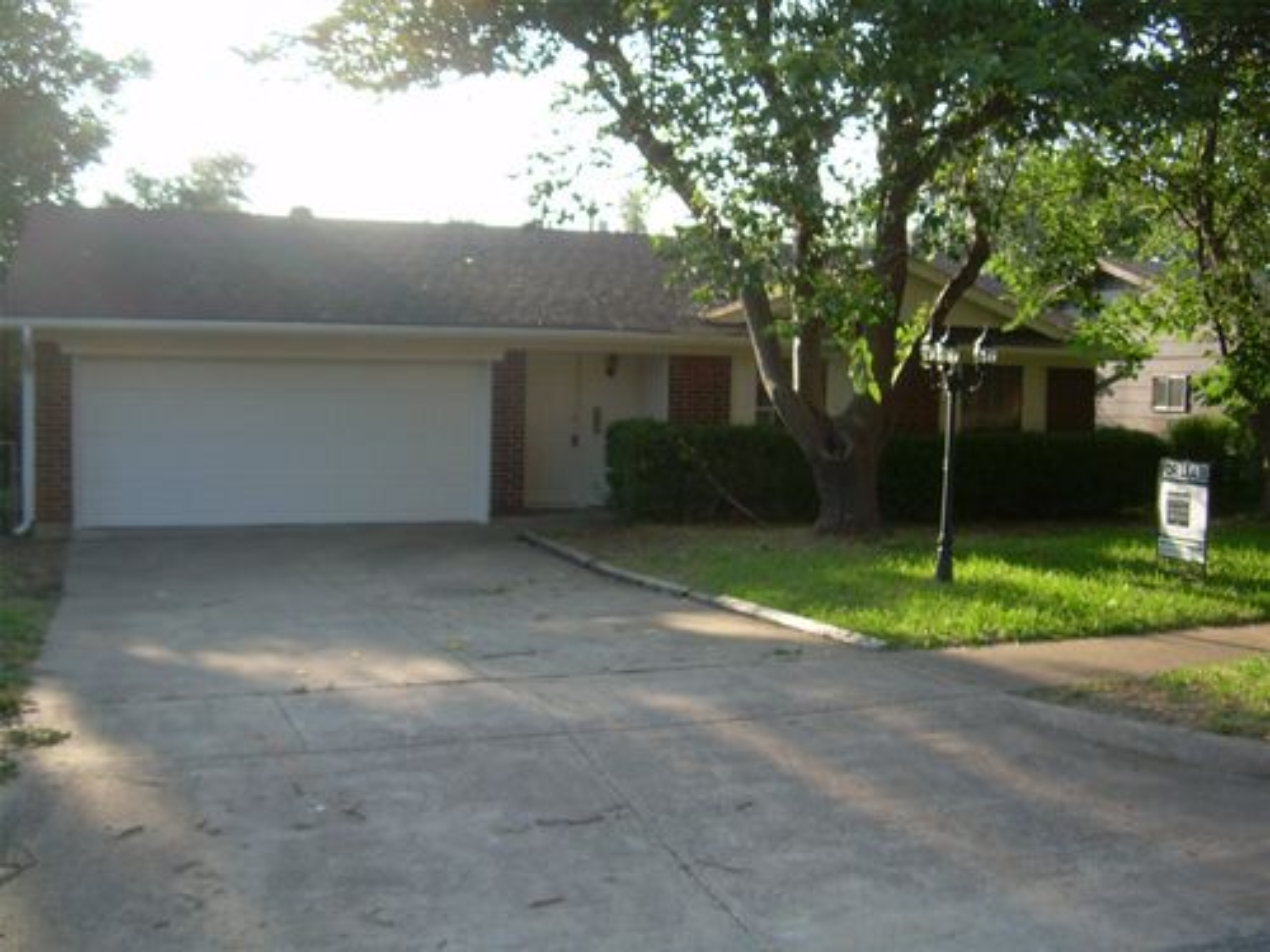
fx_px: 1394
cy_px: 476
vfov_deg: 37.7
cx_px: 635
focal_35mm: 38
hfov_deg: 49.0
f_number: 2.8
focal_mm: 6.3
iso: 50
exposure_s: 1/210
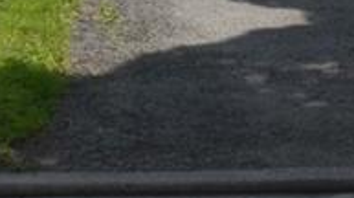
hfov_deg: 8.1
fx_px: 2503
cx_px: 40
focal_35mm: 267
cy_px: -411
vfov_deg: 4.4
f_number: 11
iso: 100
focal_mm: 32
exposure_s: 1/200
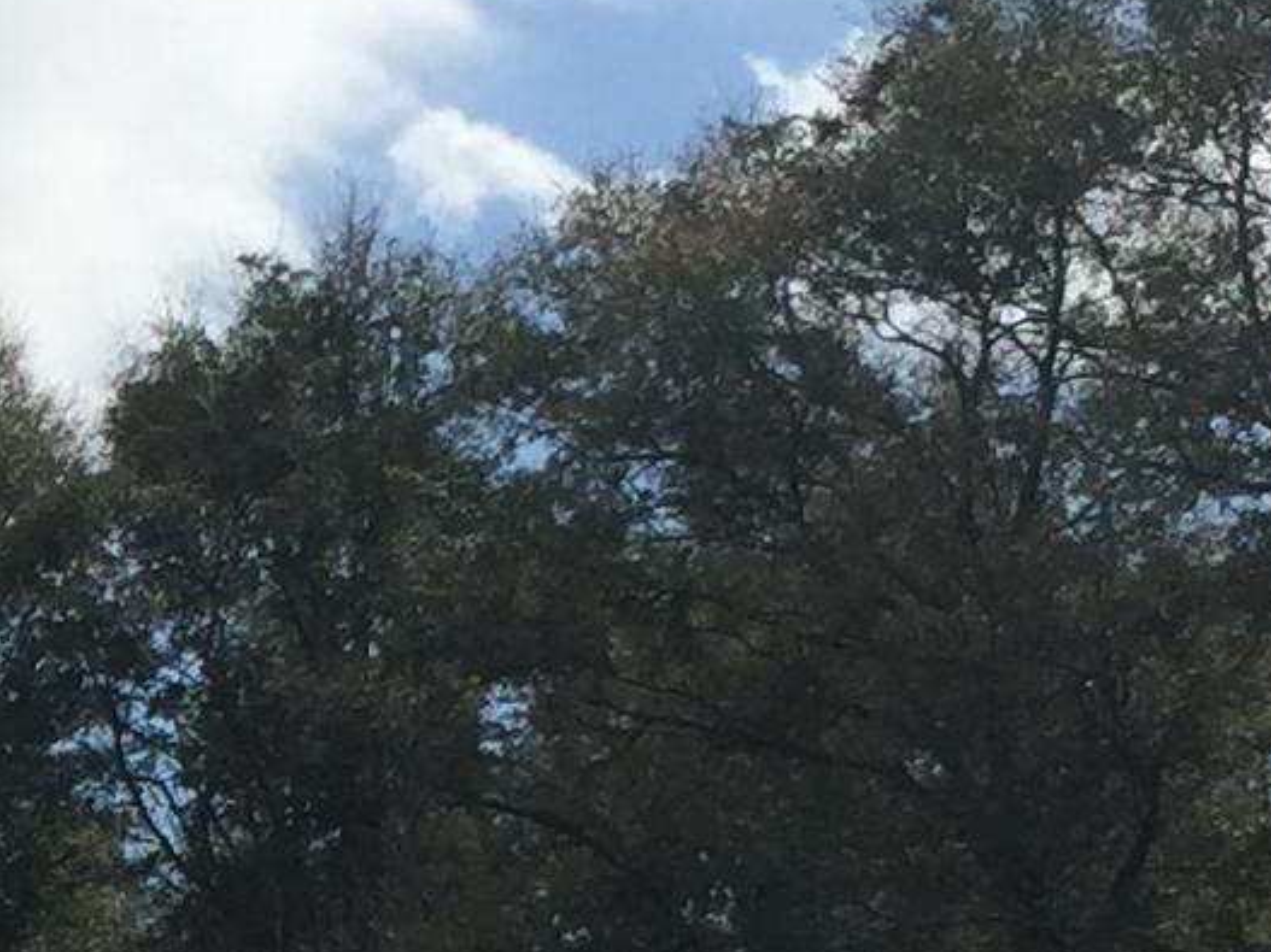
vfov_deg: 8.8
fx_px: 6057
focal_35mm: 165
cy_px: 1251
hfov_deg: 11.4
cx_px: -786
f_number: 2.2
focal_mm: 4.15
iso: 32
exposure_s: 1/3597
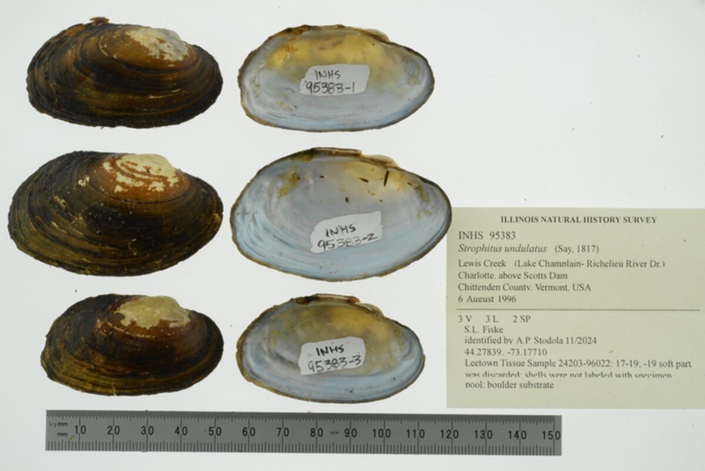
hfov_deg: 33.4
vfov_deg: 22.6
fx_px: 1175
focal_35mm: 60
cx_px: 352
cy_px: 236
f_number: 32
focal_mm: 60
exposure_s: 1/8
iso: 100
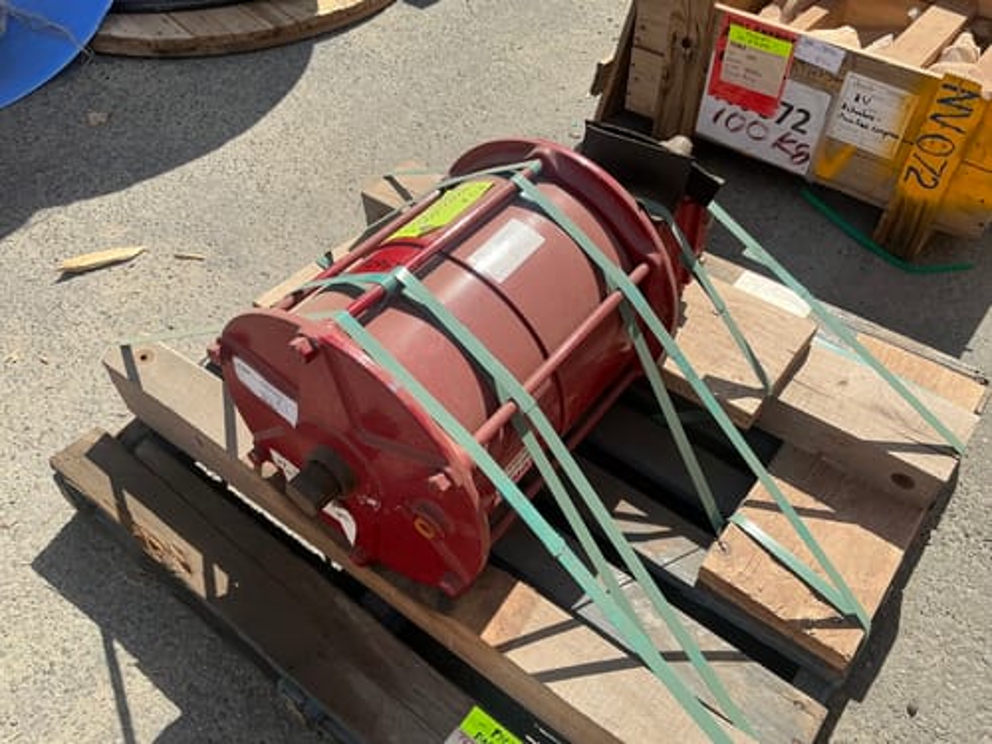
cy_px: 372
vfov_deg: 49.7
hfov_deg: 63.4
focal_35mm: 28
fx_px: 802
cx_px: 496
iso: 25
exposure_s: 1/1730
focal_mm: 3
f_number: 1.8
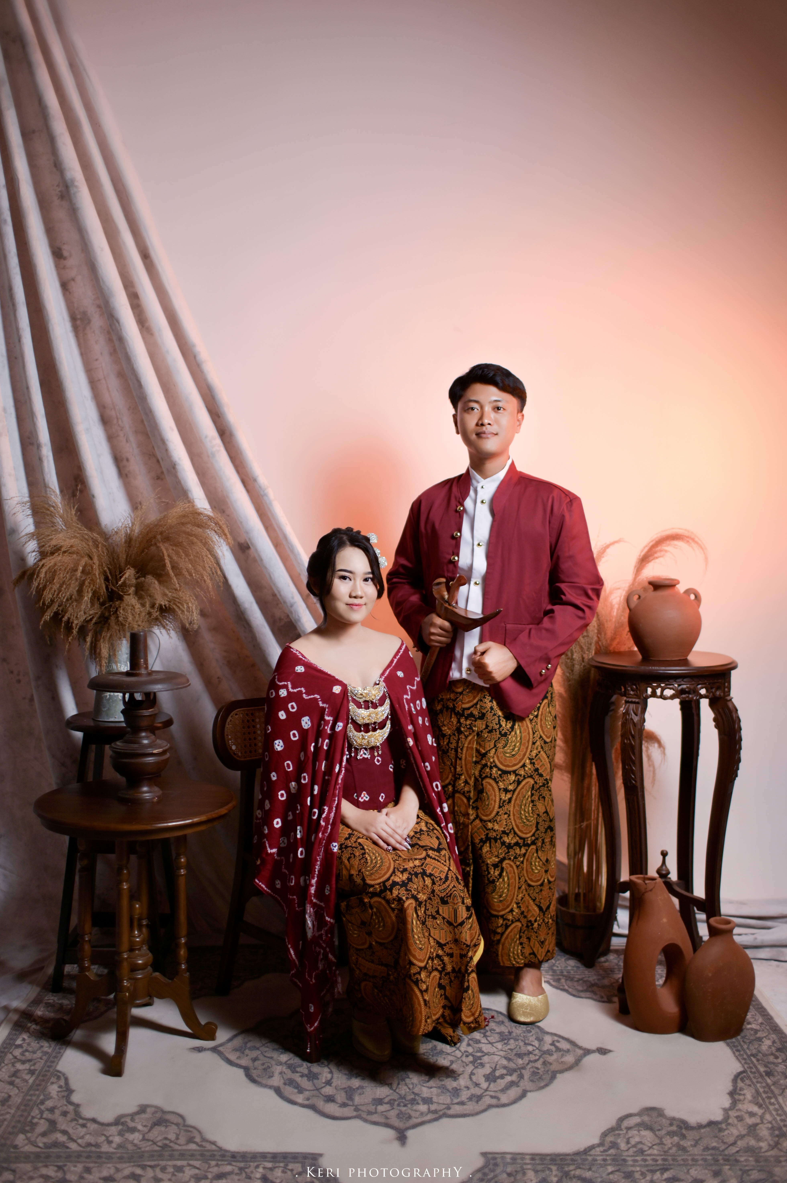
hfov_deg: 36.8
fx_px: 1182
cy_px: 586
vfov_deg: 53.2
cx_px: 385
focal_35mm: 36
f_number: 1.8
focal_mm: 35
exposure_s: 1/125
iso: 160
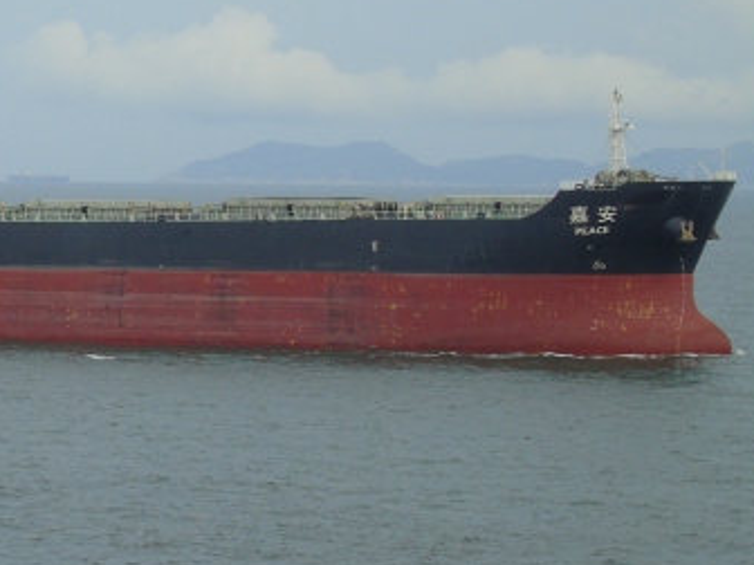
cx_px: -128
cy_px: 282
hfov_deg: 11.5
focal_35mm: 169
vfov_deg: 8.8
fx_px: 3681
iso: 80
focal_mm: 13
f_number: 4.7
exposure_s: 1/500
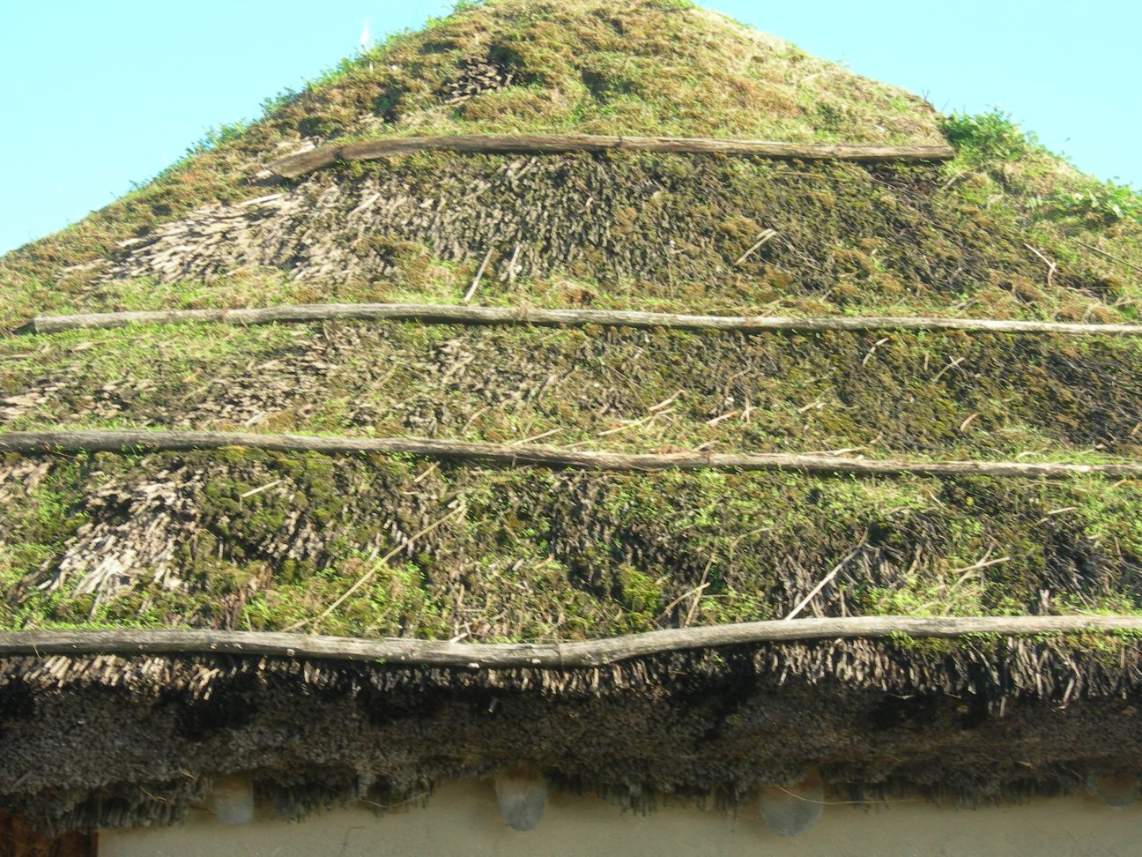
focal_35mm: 92
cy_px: 428
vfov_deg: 16.1
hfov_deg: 21.3
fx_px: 3035
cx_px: 571
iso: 50
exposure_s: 1/43.4
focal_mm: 19.1
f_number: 7.3
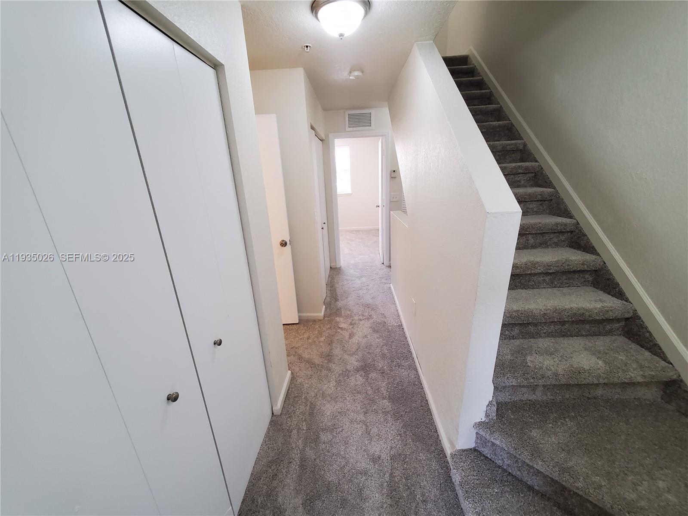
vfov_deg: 89.9
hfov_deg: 106.2
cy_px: 258
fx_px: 258
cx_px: 344
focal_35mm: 13
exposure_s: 1/59
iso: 250
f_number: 2.2
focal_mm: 1.8
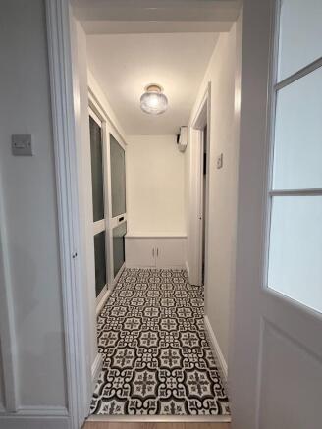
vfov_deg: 102.0
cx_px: 161
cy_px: 214
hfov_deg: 85.7
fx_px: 174
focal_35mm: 14
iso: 320
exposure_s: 1/50
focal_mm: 2.22
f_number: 2.2
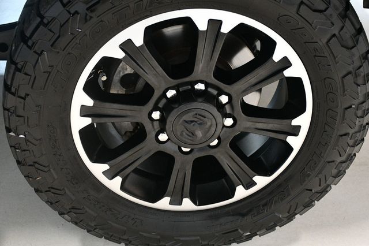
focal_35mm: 60
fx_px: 615
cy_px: 123
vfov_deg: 22.6
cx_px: 184
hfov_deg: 33.4
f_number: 4.5
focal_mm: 40
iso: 4000
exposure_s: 1/60
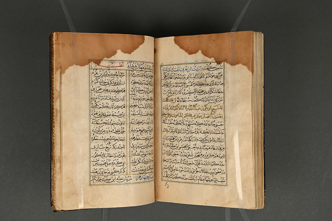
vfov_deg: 23.8
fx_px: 526
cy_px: 110
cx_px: 166
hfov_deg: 35.1
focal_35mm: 57
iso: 250
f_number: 13
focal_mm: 57
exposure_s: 1/30
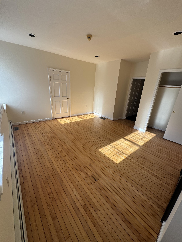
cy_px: 121
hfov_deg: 85.7
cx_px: 91
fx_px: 98
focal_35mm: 14
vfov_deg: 102.1
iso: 40
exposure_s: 1/148
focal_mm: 2.22
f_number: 2.2
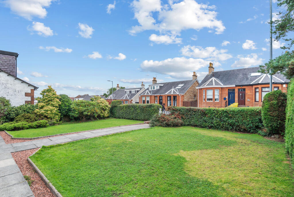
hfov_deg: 90.0
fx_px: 147
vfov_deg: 67.5
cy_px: 98
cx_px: 147
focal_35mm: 18
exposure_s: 1/25
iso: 250
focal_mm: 18
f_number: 9
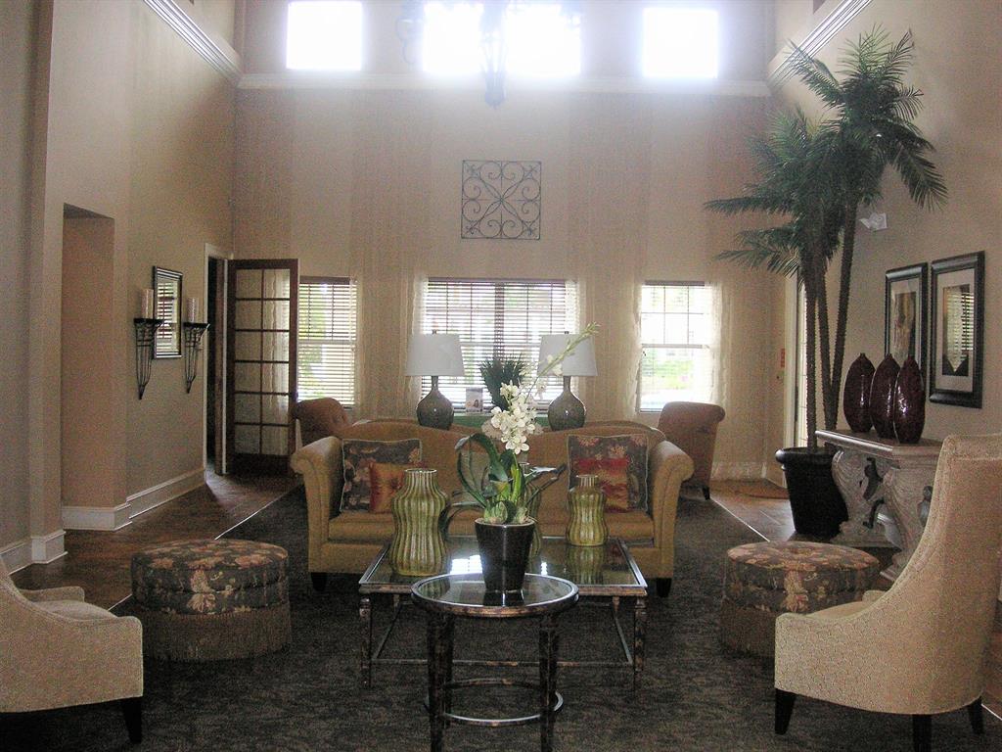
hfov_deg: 50.1
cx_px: 501
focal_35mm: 37
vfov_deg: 38.7
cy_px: 376
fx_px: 1071
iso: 160
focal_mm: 6.1
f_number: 2.8
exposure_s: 1/90
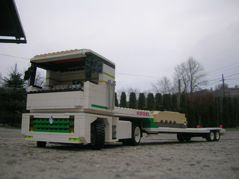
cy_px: 90
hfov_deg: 52.6
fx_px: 242
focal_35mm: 35
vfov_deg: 40.7
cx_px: 120
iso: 50
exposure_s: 1/312
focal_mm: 5.4
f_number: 2.8
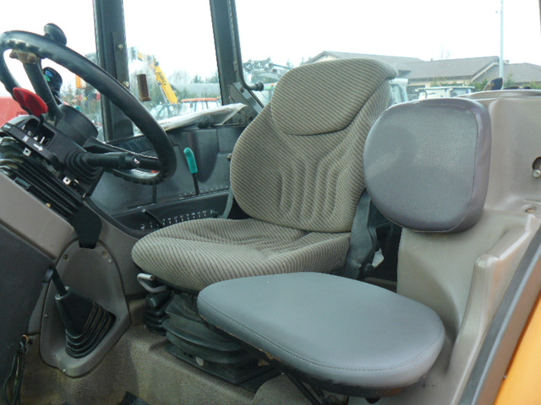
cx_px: 270
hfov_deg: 51.4
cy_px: 202
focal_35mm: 36
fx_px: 563
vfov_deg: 39.7
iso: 100
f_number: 2.8
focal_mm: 6
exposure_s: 1/80
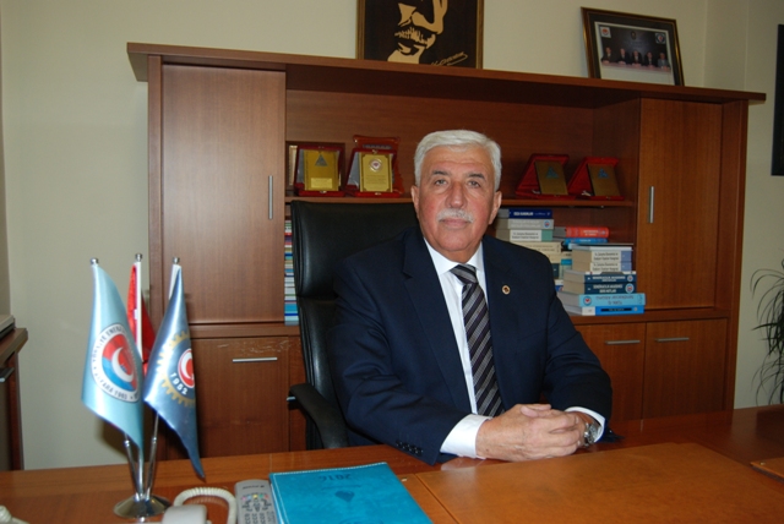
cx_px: 392
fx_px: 719
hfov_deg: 57.2
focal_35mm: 33
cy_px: 262
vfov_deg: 40.0
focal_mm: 22
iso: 400
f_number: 4
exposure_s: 1/60
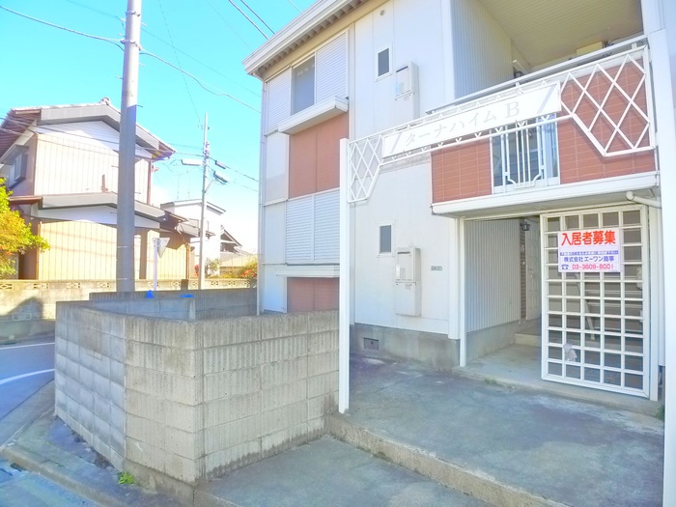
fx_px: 469
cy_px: 254
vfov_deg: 56.8
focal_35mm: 24
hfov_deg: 71.6
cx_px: 338
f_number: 2.8
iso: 400
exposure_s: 1/400
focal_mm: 5.1
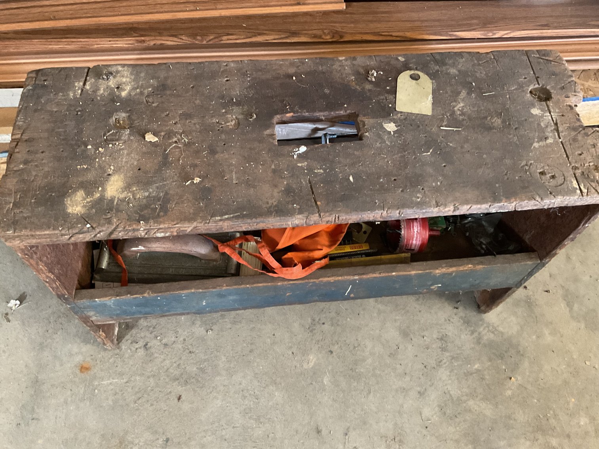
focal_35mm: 29
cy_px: 224
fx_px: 502
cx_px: 300
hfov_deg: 61.7
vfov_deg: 48.2
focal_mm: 3
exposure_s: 1/25
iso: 400
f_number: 1.8
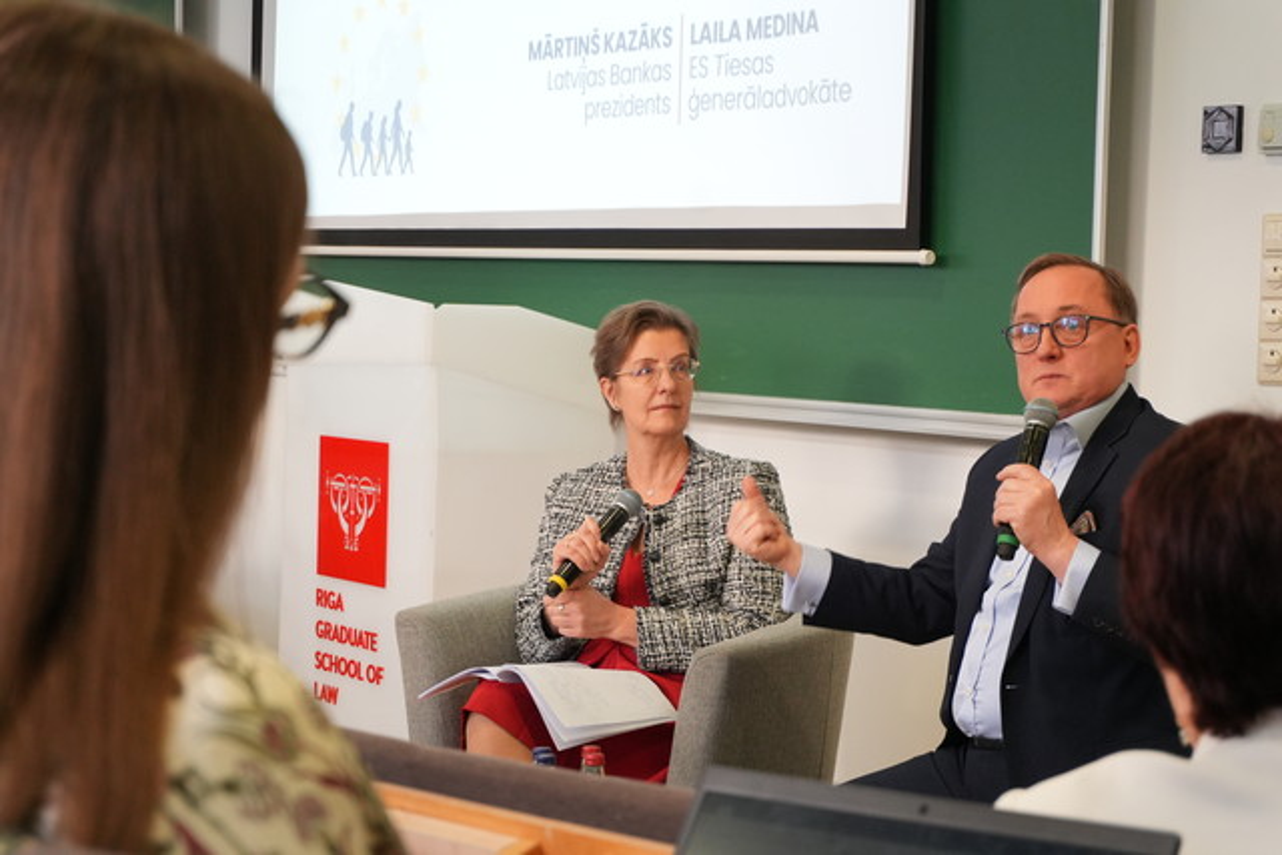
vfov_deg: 18.2
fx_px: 2671
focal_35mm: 75
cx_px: 641
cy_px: 428
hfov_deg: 27.0
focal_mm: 50
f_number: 5.6
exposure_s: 1/80
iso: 1600
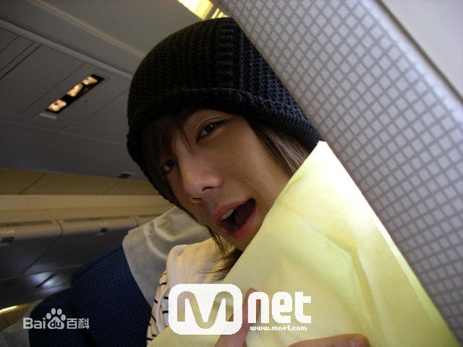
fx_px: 495
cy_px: 174
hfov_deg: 50.1
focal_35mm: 37
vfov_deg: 38.7
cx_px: 232
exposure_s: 1/85
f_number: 2.8
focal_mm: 7.8
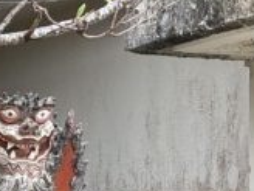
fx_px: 3779
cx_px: -244
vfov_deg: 2.9
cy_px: 175
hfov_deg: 3.8
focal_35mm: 515
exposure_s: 1/254
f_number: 2.8
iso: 64
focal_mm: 15.66
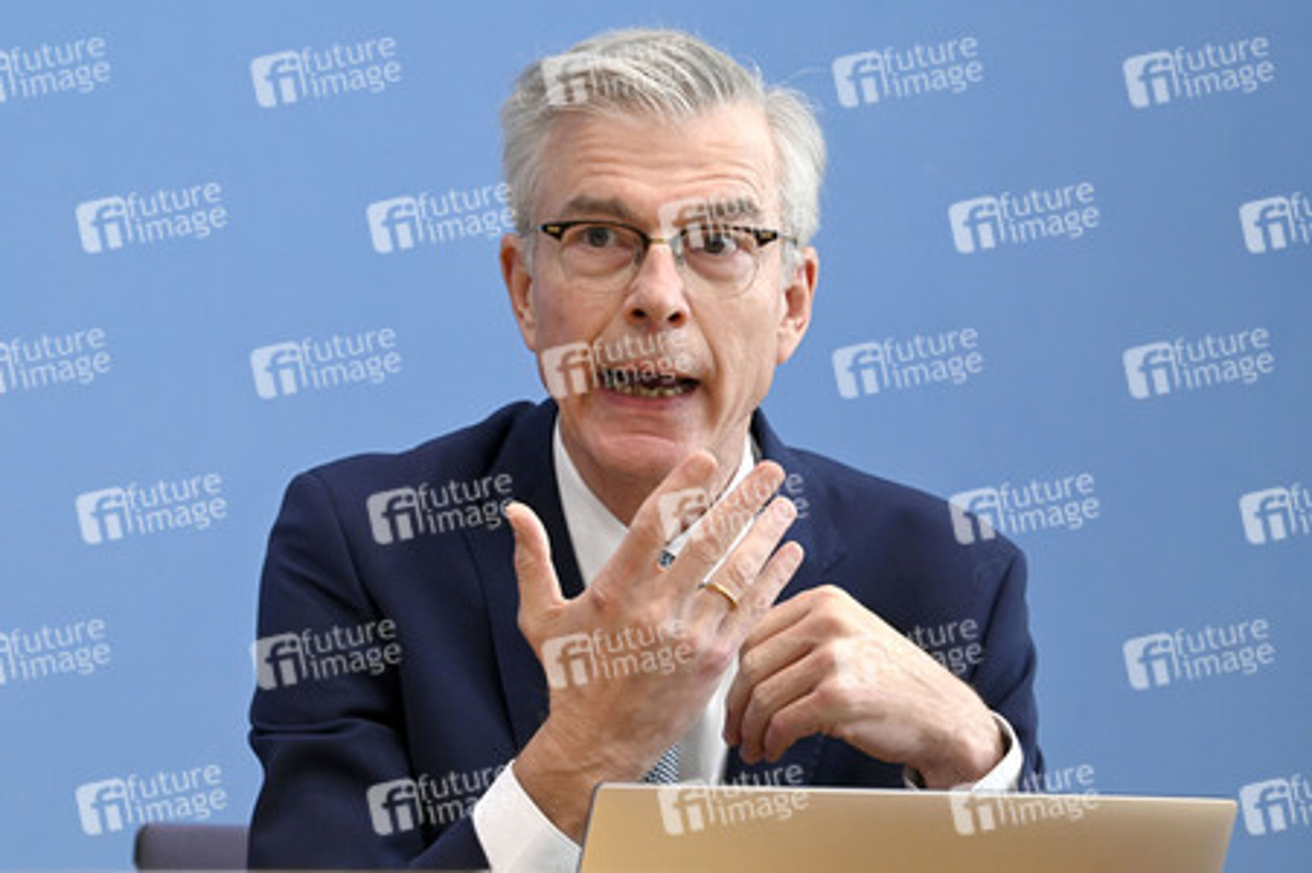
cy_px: 436
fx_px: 6009
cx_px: 656
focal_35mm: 165
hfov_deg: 12.5
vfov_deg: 8.3
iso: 3200
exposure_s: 1/400
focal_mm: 165
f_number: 6.3
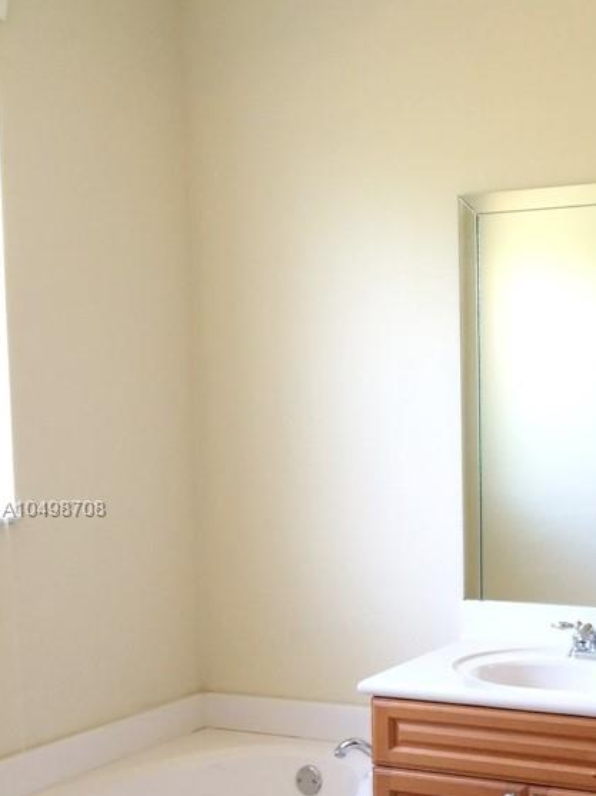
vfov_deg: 37.2
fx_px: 1172
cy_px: 509
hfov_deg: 27.6
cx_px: 522
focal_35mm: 51
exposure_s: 1/30
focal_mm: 4.15
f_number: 2.2
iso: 100
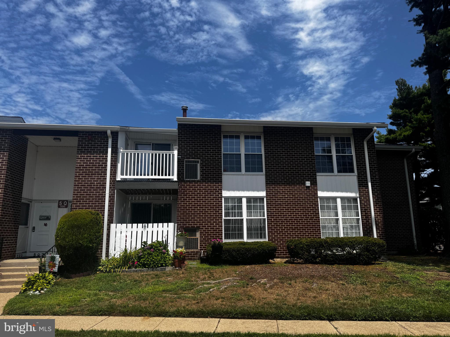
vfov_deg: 56.8
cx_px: 225
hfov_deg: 71.6
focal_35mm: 24
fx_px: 312
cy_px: 168
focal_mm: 6.76
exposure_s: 1/4950
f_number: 1.78
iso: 80
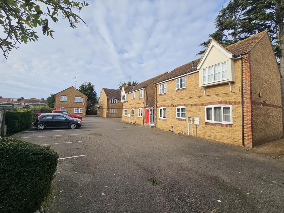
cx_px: 142
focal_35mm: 13
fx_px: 107
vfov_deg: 89.9
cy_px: 106
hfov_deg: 106.2
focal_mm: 2.2
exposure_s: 1/1300
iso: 50
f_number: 2.2
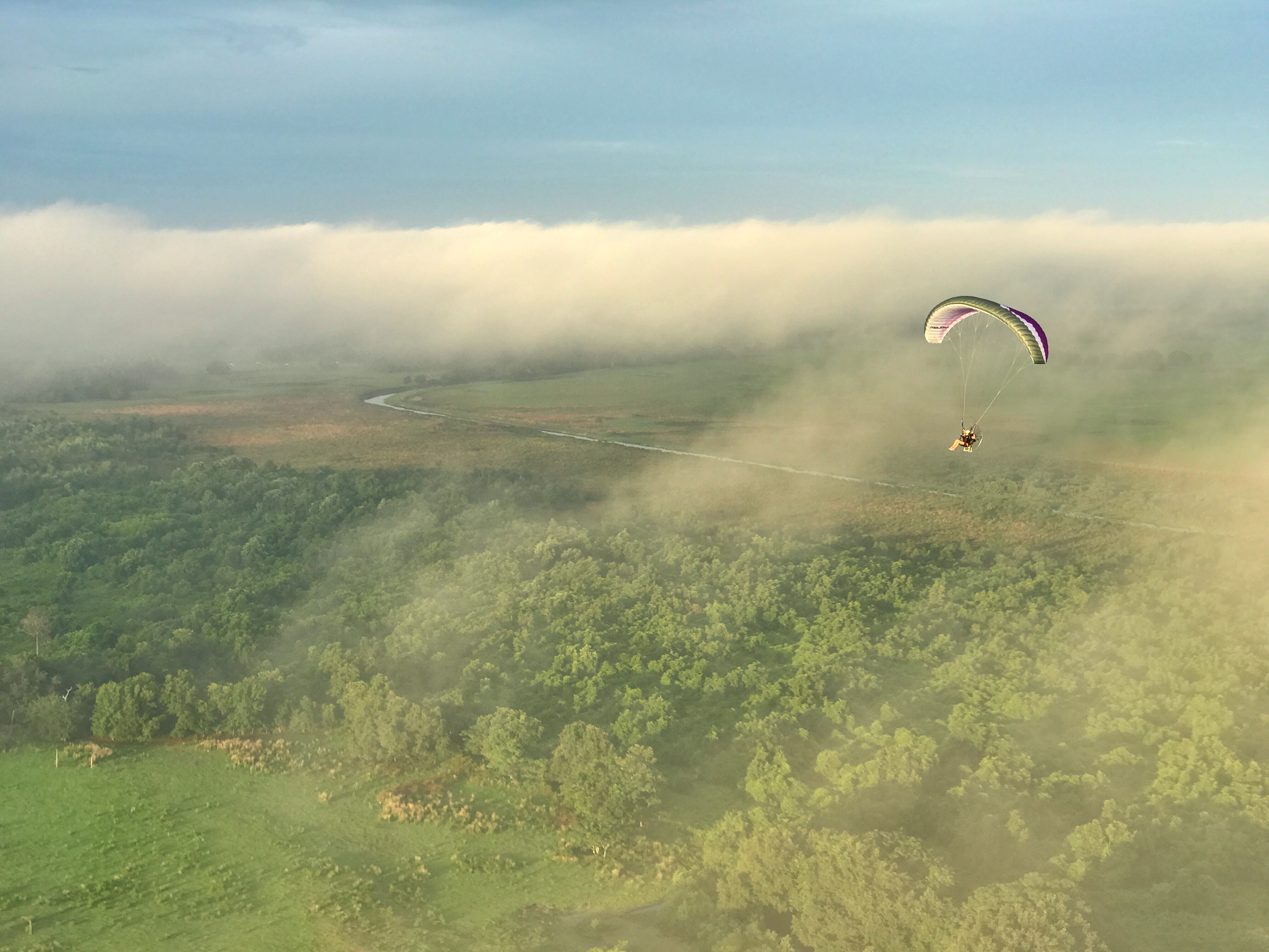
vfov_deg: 25.7
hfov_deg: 33.8
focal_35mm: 57
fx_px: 2090
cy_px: 476
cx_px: 634
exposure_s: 1/205
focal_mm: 6.6
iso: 20
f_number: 2.8
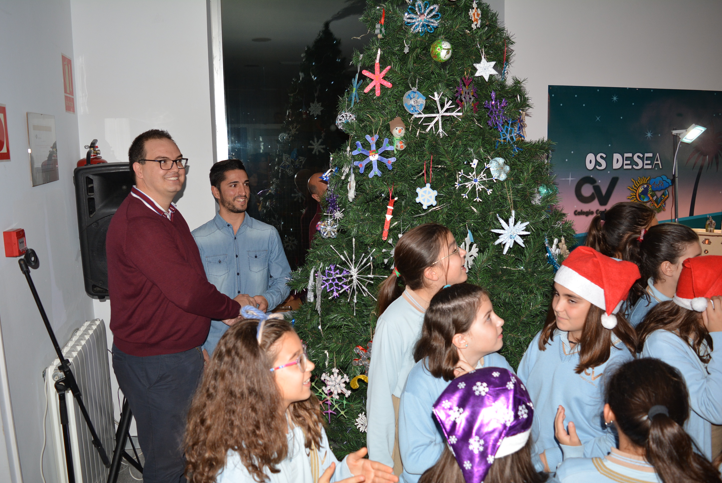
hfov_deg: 65.4
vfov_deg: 46.5
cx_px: 354
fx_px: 562
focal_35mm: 28
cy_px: 249
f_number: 4
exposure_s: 1/60
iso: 400
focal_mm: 18
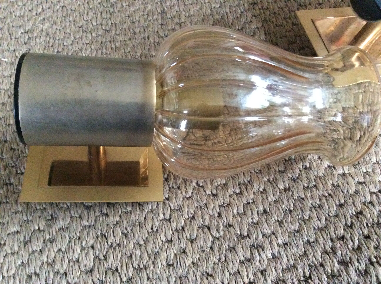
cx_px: 190
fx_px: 352
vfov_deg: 44.1
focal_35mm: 32
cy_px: 142
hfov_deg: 56.9
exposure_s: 1/17
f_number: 2.4
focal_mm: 3.3
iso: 640
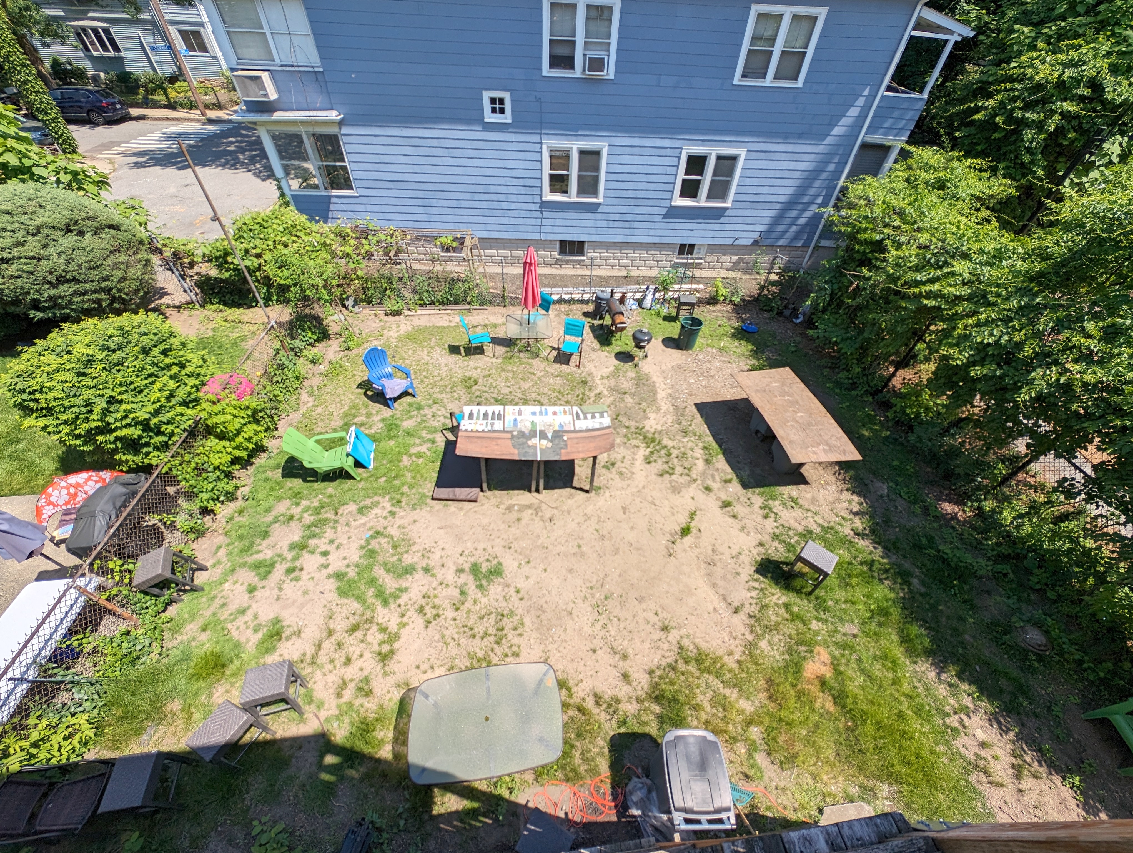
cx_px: 566
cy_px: 426
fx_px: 393
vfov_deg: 94.6
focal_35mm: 12
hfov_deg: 110.5
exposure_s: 1/1656
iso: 37
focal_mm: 2.23
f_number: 1.95
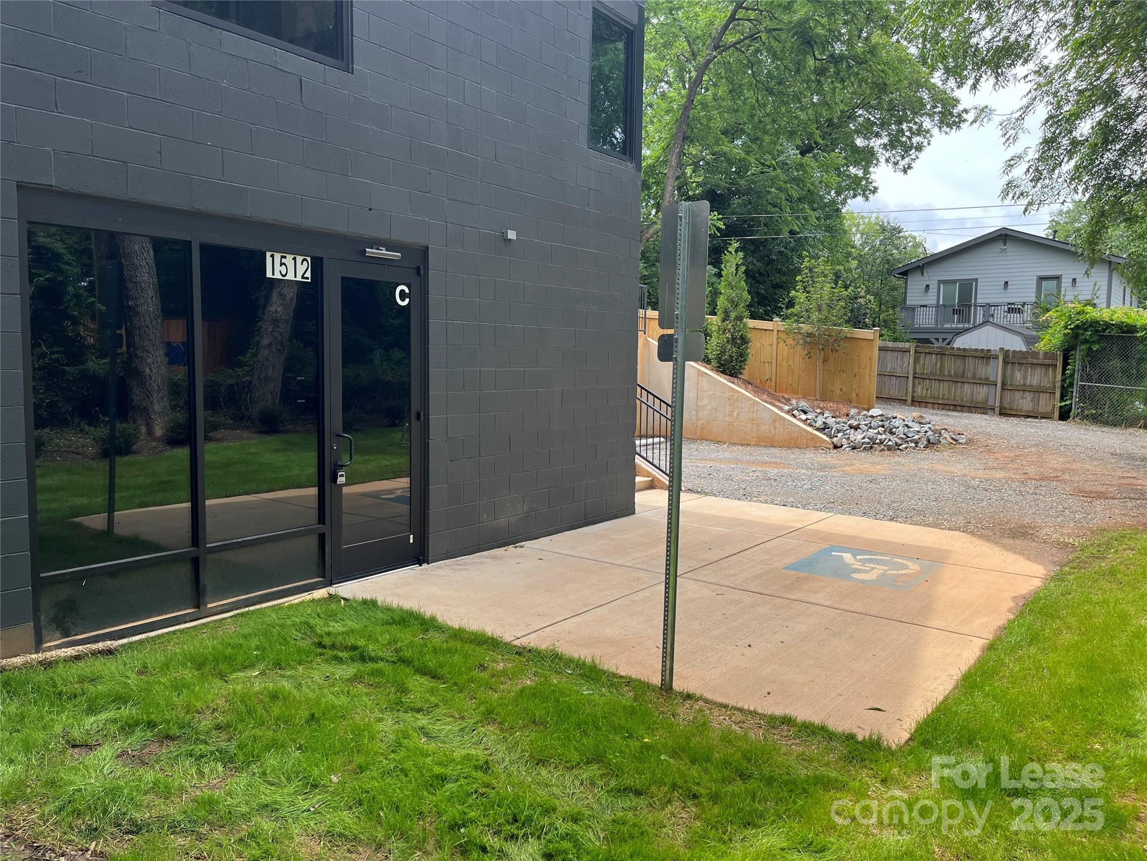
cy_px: 430
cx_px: 574
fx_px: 862
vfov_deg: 53.1
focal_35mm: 26
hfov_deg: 67.3
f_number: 1.6
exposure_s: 1/710
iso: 50
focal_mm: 5.1
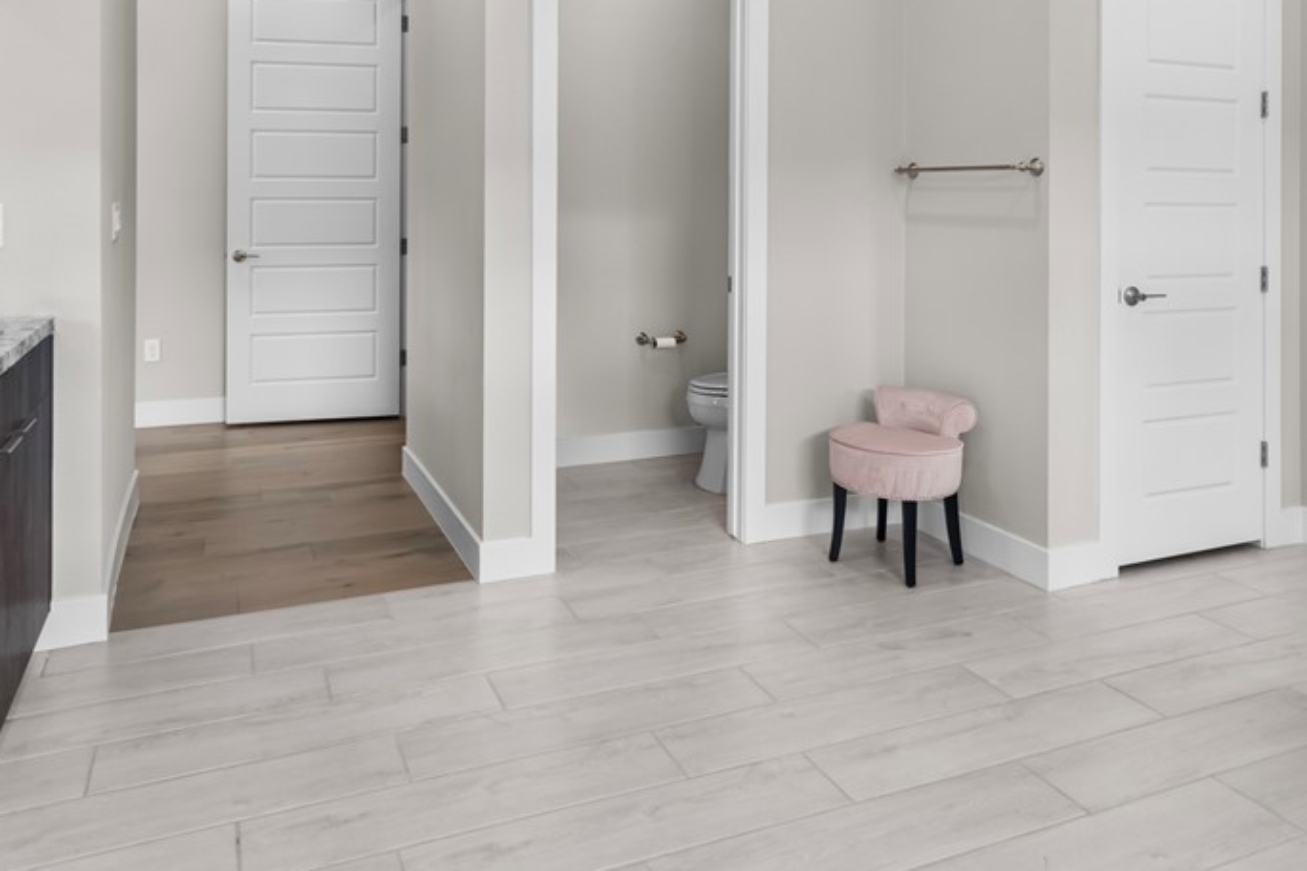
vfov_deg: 45.8
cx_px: 613
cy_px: 191
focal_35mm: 27
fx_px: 980
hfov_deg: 67.3
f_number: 3.5
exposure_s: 1/80
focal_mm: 17
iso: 400
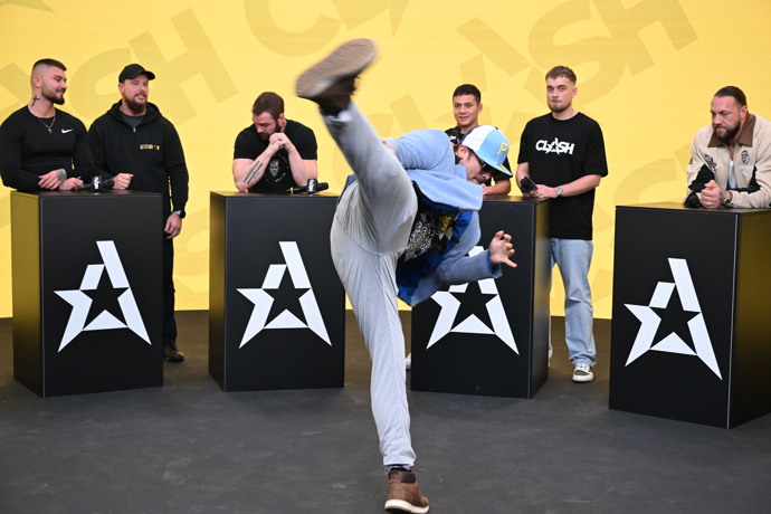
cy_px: 257
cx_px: 386
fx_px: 1221
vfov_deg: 23.8
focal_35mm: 57
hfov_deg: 35.1
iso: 2500
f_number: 4.5
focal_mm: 57
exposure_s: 1/250
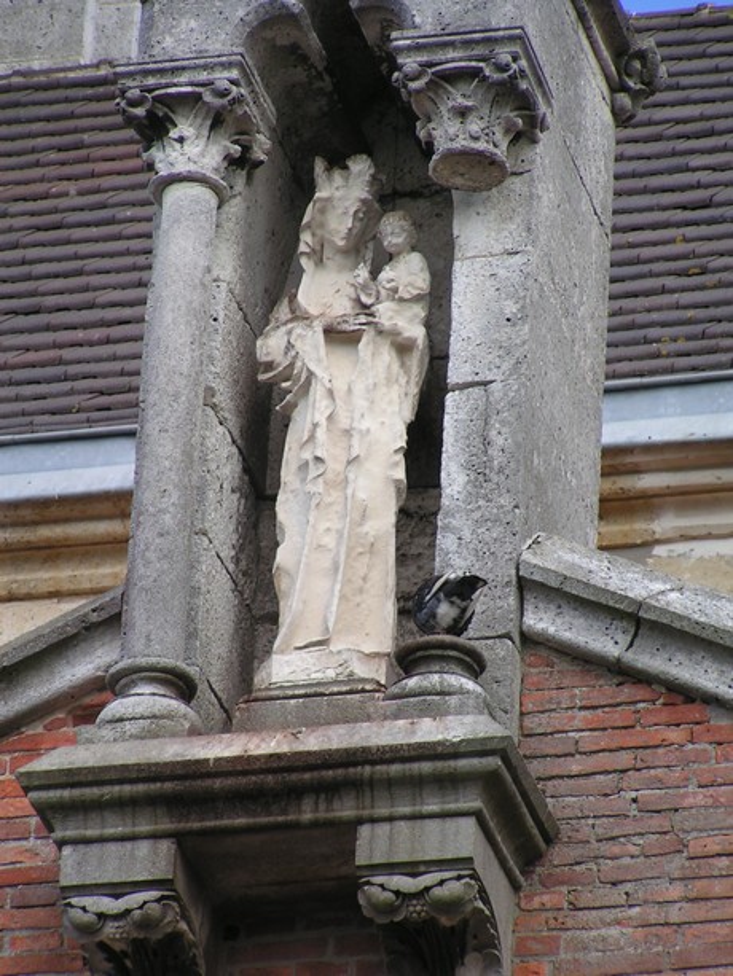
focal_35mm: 311
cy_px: 488
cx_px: 366
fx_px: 8778
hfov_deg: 4.8
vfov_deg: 6.4
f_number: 4
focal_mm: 47.6
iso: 50
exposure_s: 1/320
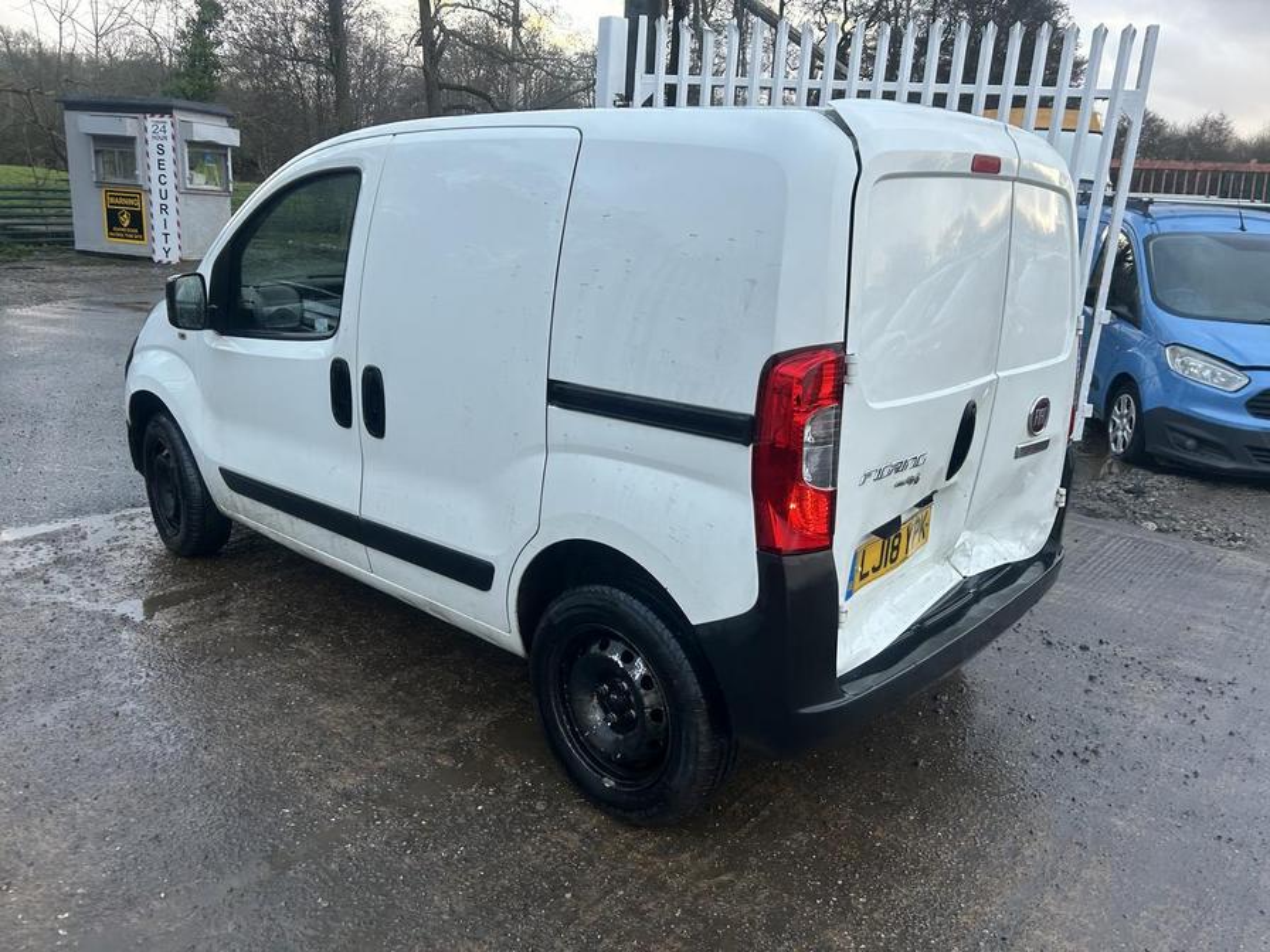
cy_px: 476
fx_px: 954
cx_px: 635
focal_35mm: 26
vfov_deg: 53.1
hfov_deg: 67.3
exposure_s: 1/147
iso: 32
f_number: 1.5
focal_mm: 5.7
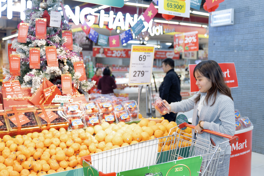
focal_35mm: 40
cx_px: 132
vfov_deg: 33.4
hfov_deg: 48.5
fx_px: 293
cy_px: 88
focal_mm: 40
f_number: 2.8
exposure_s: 1/160
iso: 800
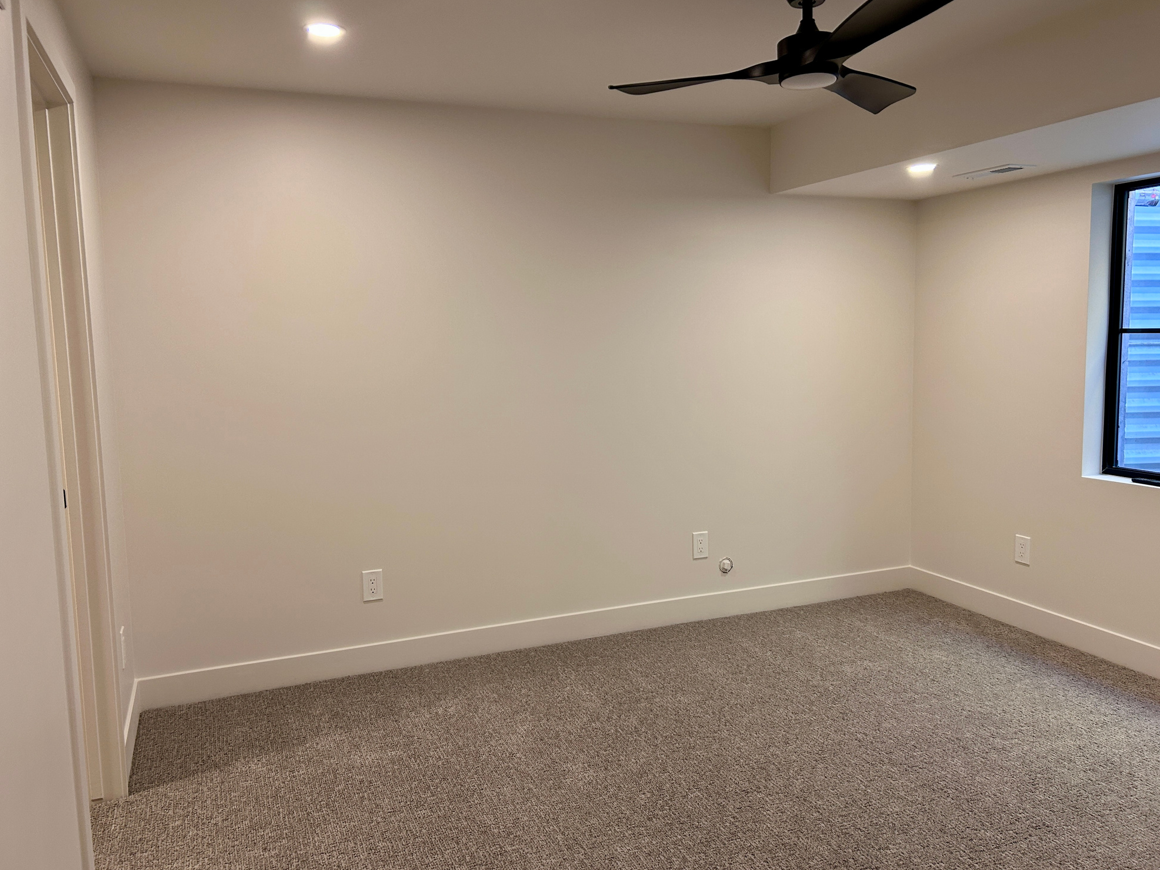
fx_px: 905
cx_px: 592
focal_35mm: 27
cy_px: 434
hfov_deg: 65.3
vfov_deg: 51.4
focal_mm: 5.7
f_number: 1.5
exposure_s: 1/60
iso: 80
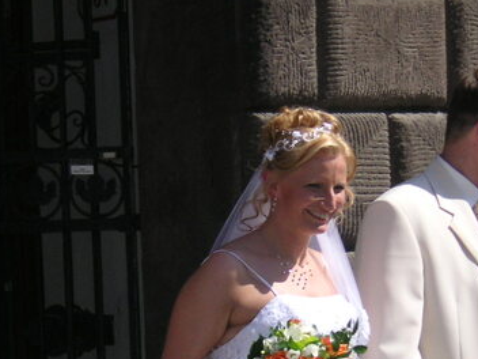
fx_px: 2071
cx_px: 224
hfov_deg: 13.2
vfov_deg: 9.9
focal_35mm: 150
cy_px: 286
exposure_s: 1/750
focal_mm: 11
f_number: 4
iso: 50
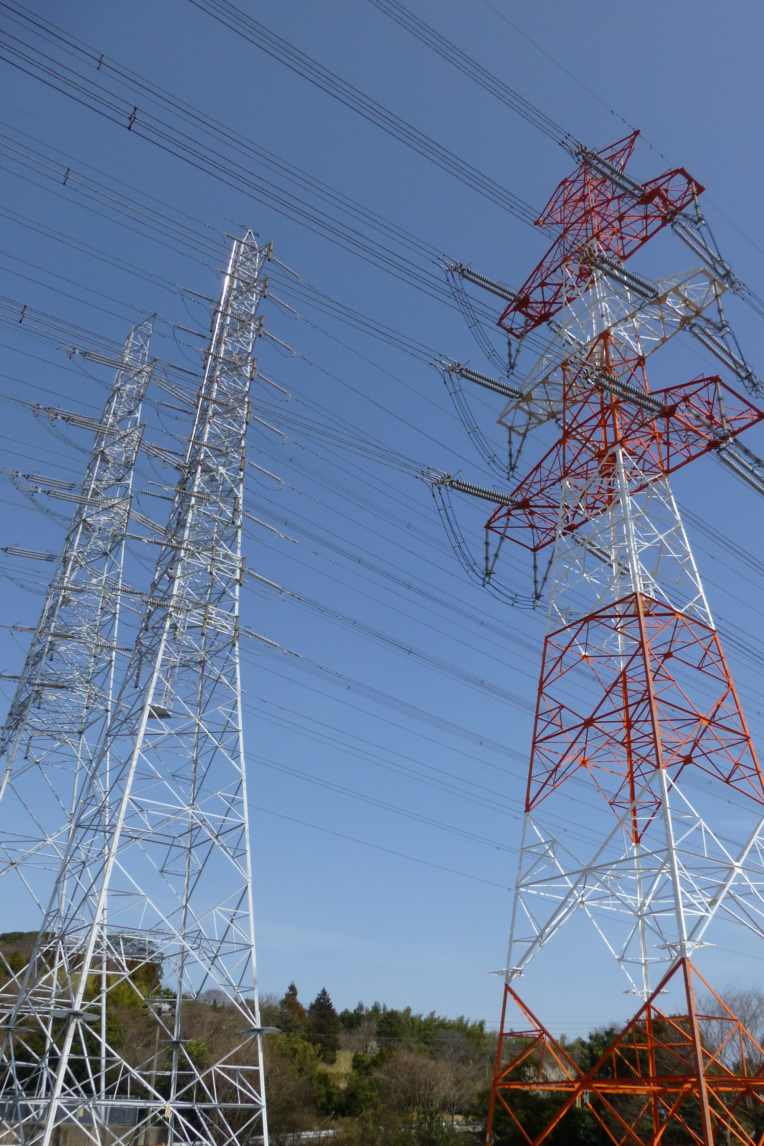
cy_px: 641
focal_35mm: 29
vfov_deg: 63.5
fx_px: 923
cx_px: 429
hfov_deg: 44.9
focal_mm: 4.3
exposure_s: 1/1300
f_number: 4
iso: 100
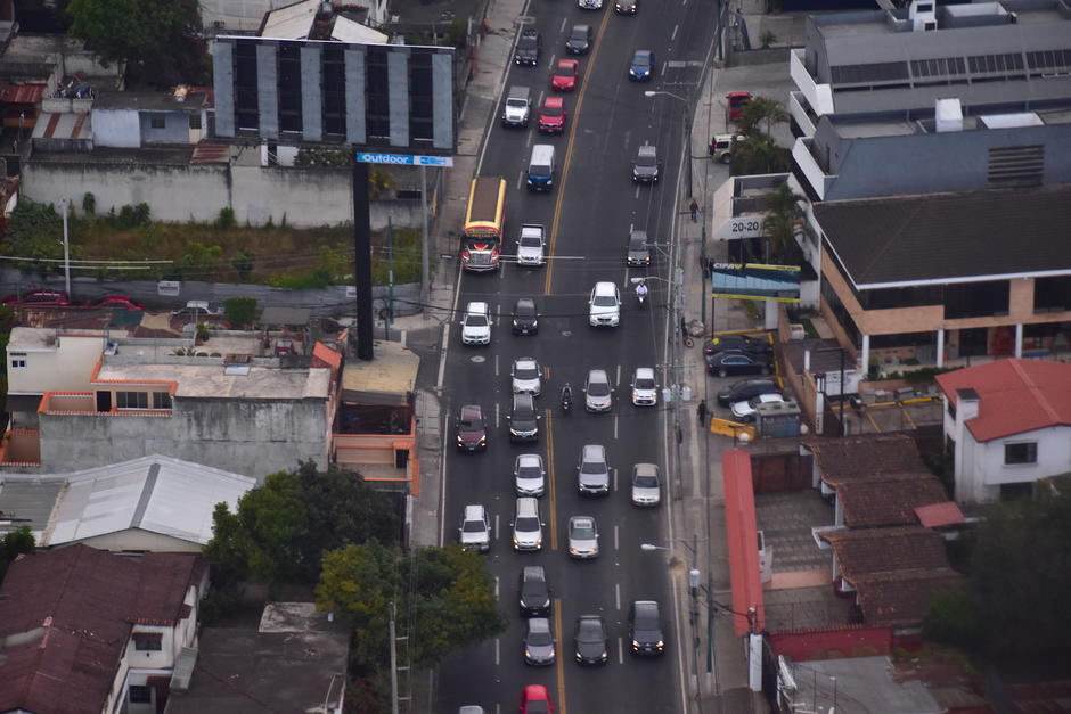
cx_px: 536
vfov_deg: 8.3
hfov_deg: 12.5
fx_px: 4909
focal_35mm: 165
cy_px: 357
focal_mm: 110
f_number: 4.8
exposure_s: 1/250
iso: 800
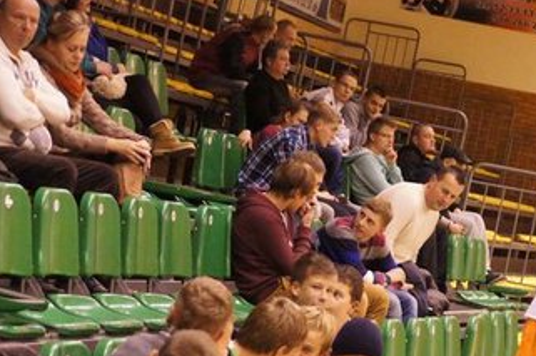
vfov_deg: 9.0
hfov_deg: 13.5
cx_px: 327
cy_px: 329
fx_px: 2260
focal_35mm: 152
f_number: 4
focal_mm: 50
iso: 6400
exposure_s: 1/400
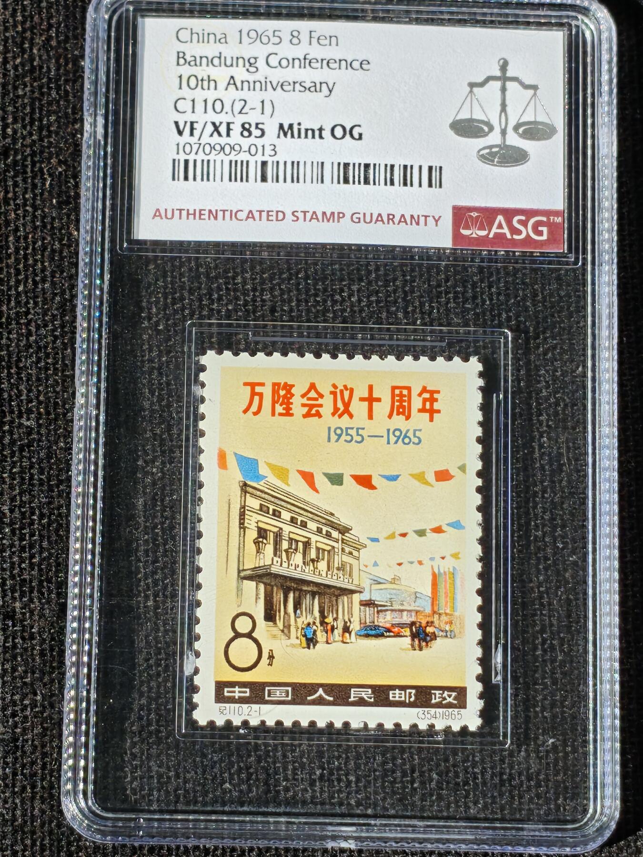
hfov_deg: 13.1
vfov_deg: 17.4
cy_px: 428
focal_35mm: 113
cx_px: 322
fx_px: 2799
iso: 50
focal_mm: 4.94
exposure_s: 1/2764
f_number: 1.5
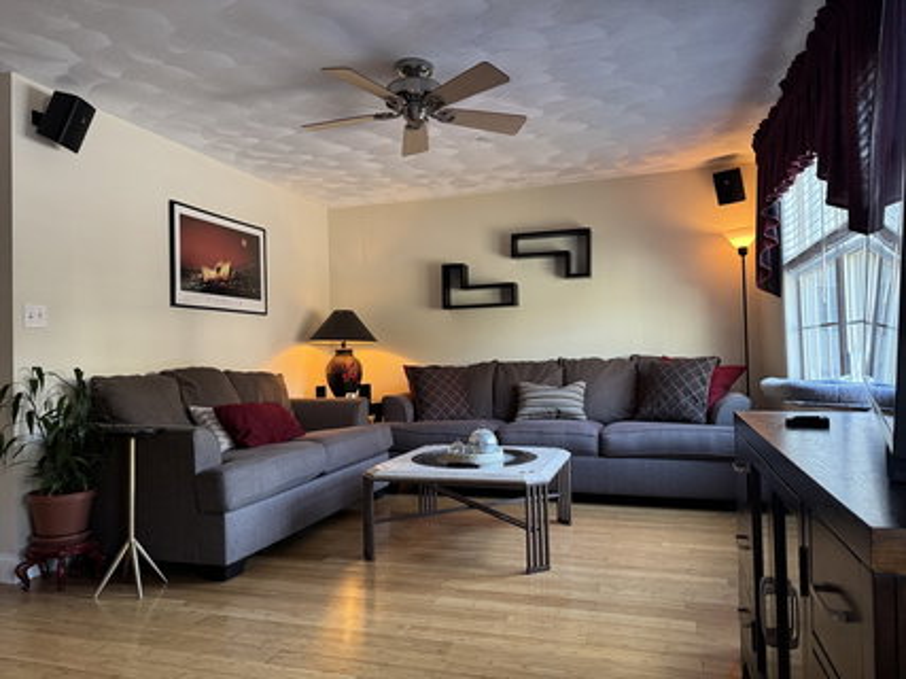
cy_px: 340
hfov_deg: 71.6
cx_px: 453
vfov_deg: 56.8
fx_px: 628
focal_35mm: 24
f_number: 1.78
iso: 250
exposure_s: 1/60
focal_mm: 6.76
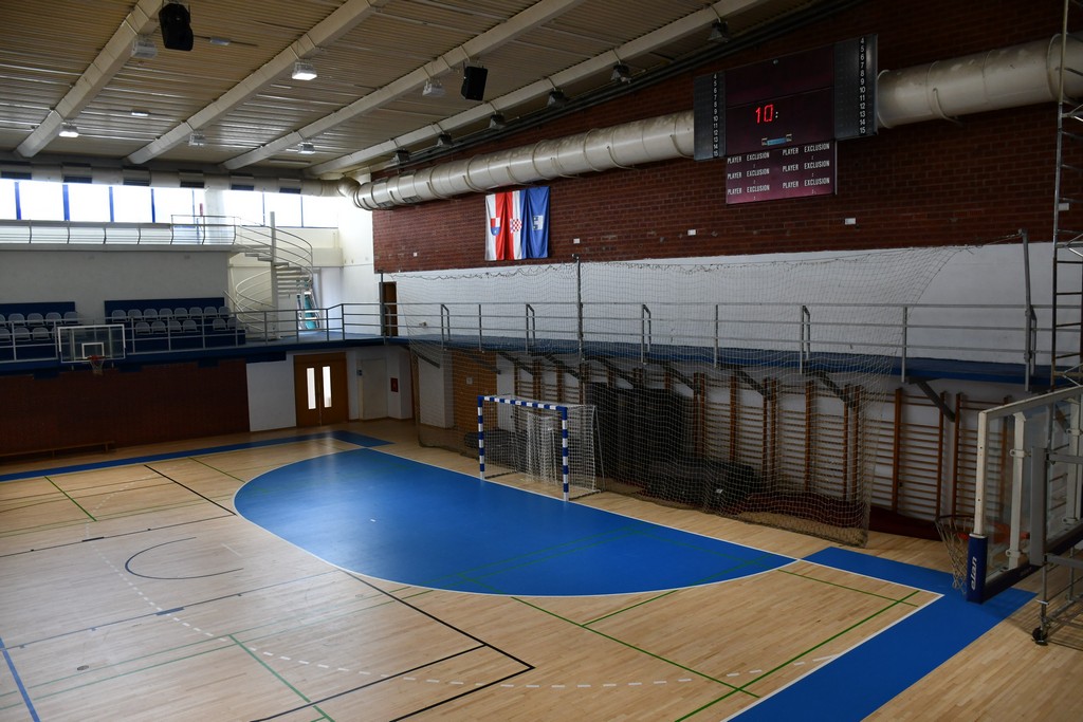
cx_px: 542
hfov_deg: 67.4
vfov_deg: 47.9
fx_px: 812
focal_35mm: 27
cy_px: 361
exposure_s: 1/250
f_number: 3.5
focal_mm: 18
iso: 640
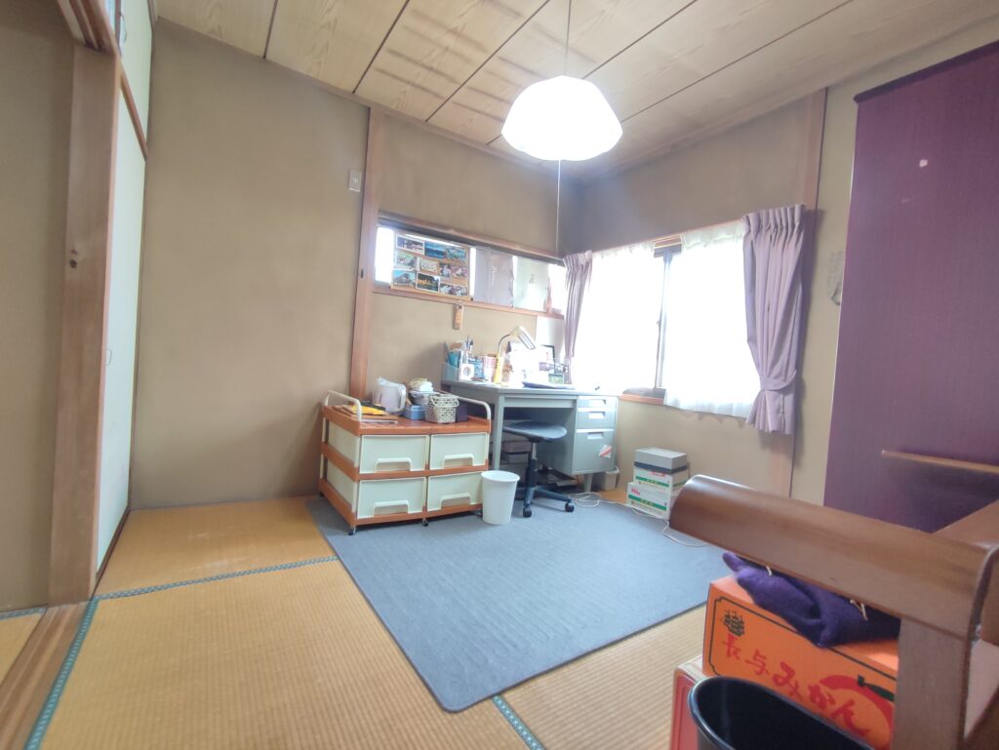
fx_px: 462
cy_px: 375
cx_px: 500
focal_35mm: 16
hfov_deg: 94.5
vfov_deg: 78.2
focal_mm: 1.65
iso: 168
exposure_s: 1/33
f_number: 2.2
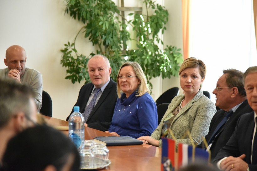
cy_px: 86
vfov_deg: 11.4
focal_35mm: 120
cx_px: 128
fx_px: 857
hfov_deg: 17.1
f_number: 4
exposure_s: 1/640
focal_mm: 120
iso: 10000
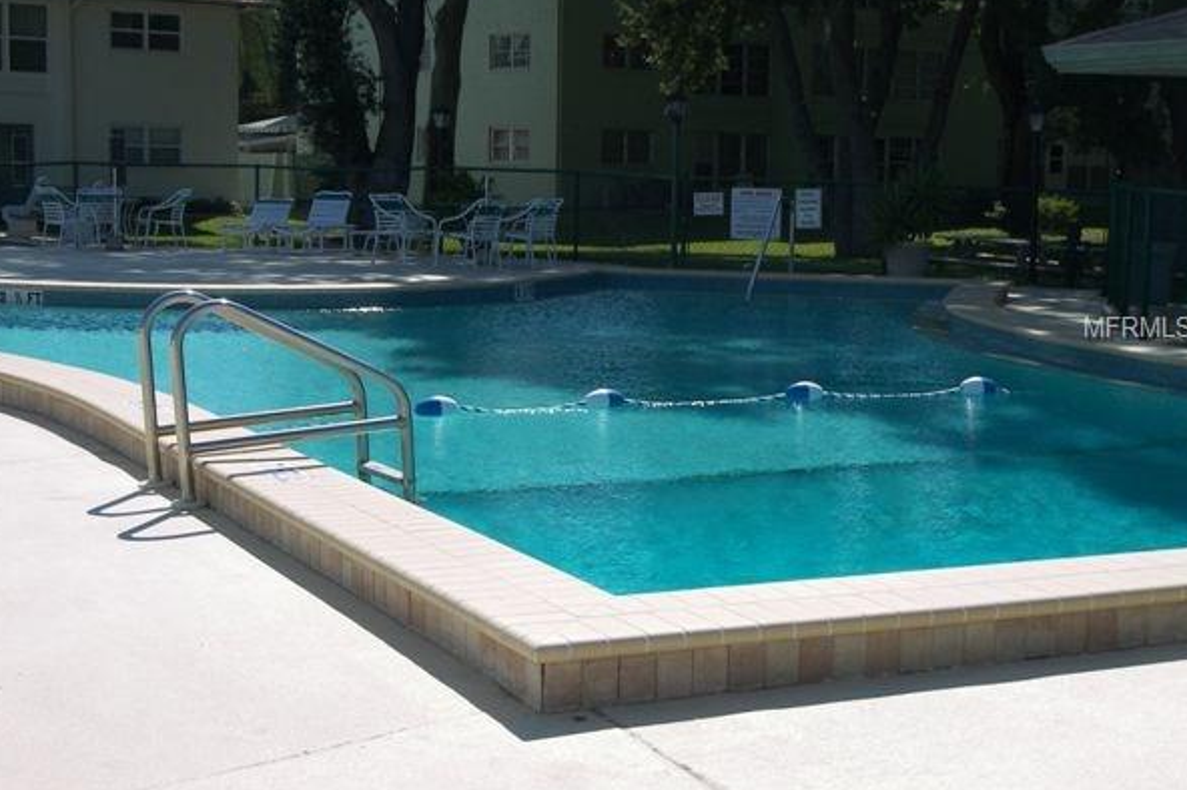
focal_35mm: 63
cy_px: 329
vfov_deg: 21.5
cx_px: 563
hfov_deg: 31.9
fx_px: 2076
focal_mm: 11.8
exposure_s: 1/800
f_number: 3.6
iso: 50
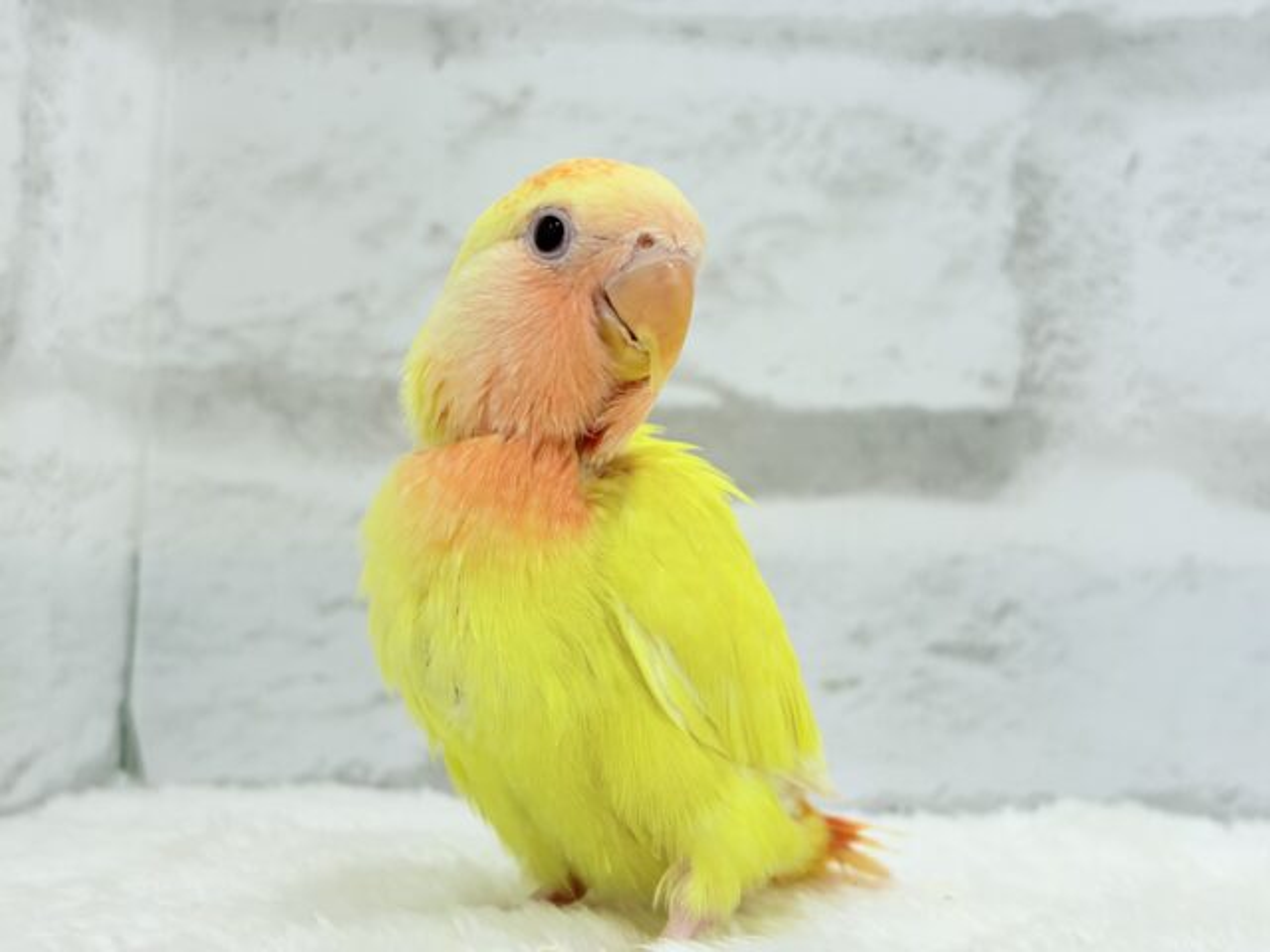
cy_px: 476
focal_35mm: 52
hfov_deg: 36.8
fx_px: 1908
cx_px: 635
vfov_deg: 28.0
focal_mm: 5.96
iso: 32
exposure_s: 1/50
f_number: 1.6
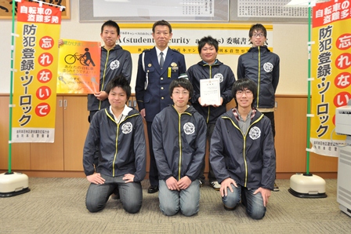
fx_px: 292
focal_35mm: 30
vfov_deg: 43.5
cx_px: 176
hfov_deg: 62.0
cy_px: 117
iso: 200
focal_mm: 20
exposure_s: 1/30
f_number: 4
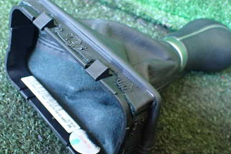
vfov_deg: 29.2
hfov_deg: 42.8
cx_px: 113
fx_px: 295
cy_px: 80
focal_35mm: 46
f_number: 2.3
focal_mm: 5.4
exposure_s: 1/30
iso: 800
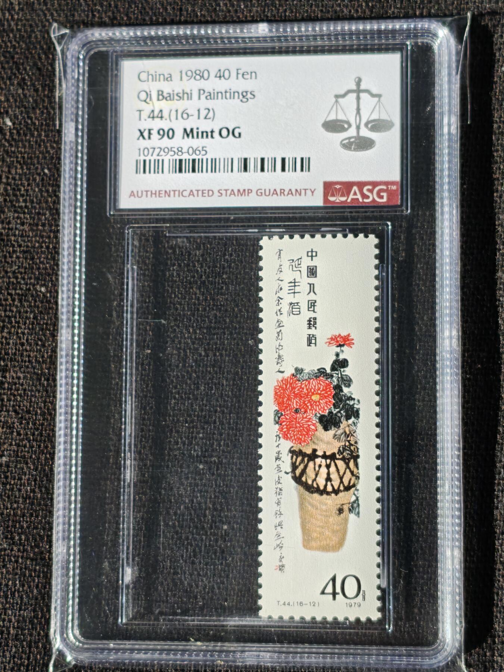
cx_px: 252
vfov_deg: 26.3
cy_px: 336
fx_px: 1437
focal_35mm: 74
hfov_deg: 19.9
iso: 50
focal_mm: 4.94
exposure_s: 1/2087
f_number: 1.5
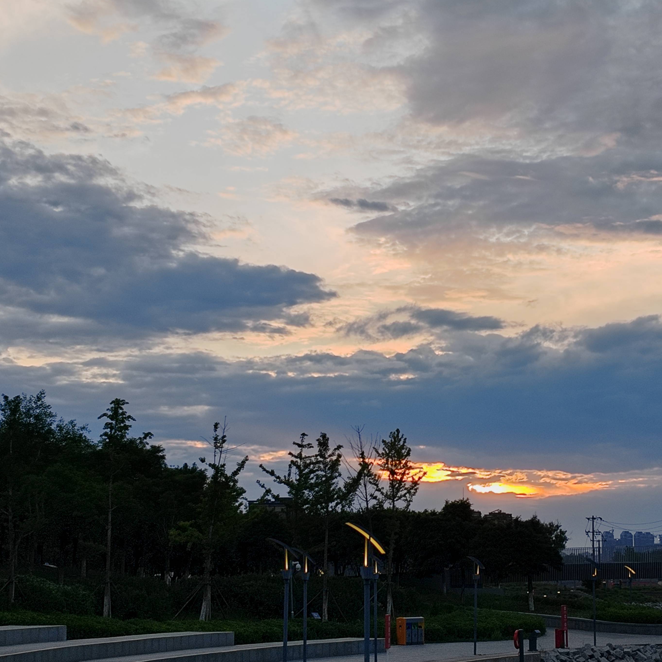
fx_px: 1796
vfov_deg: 20.9
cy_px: 331
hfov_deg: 20.8
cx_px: 424
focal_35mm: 83
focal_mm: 6.14
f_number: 1.8
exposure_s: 1/188
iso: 50
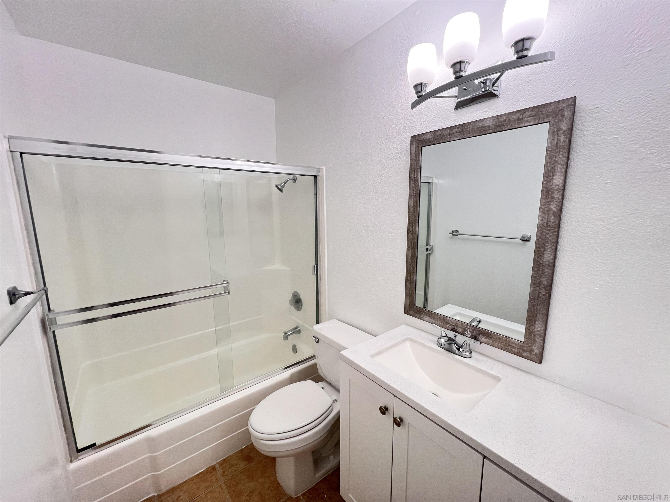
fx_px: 252
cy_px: 251
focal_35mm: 13
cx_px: 335
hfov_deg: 106.2
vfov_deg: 89.9
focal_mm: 1.57
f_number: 1.8
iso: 125
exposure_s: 1/120
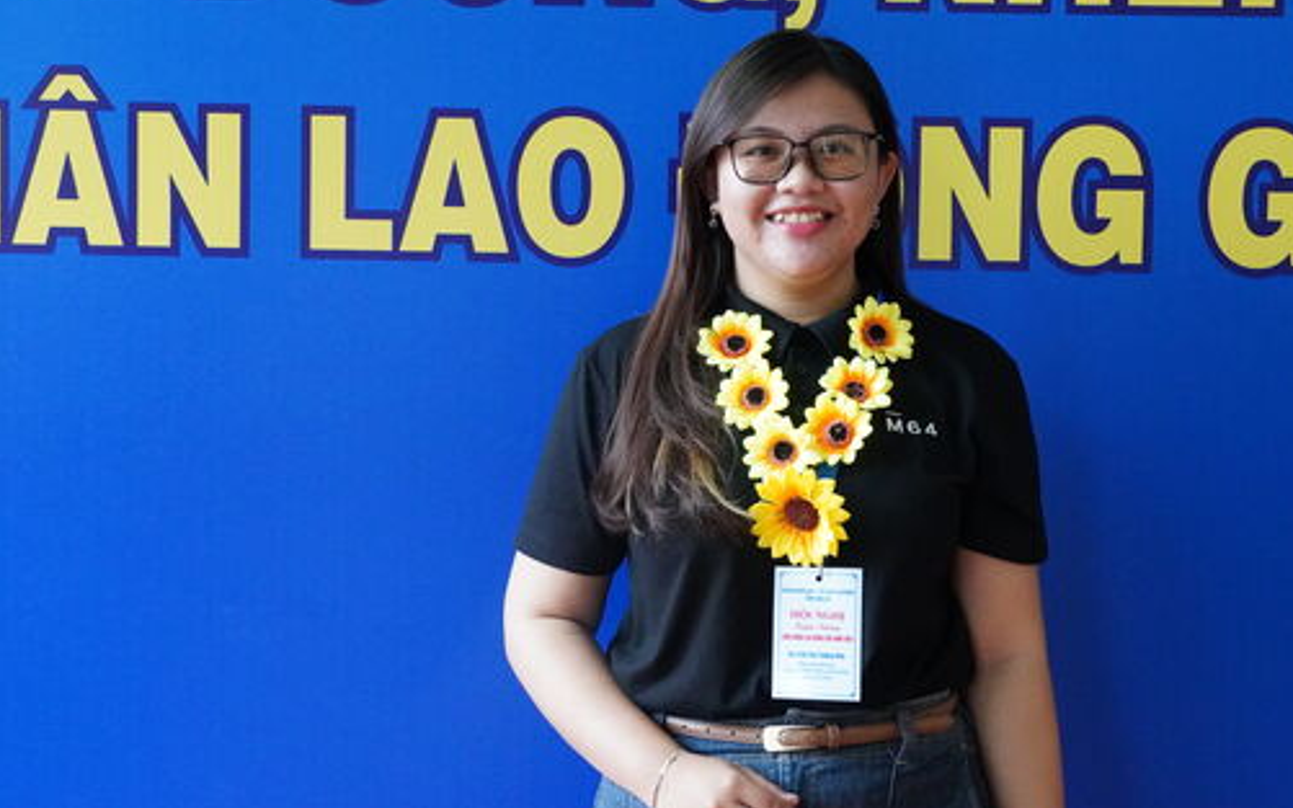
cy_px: 377
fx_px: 1973
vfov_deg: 23.1
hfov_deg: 36.3
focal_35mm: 56
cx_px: 656
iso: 8000
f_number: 8
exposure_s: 1/500
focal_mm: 36
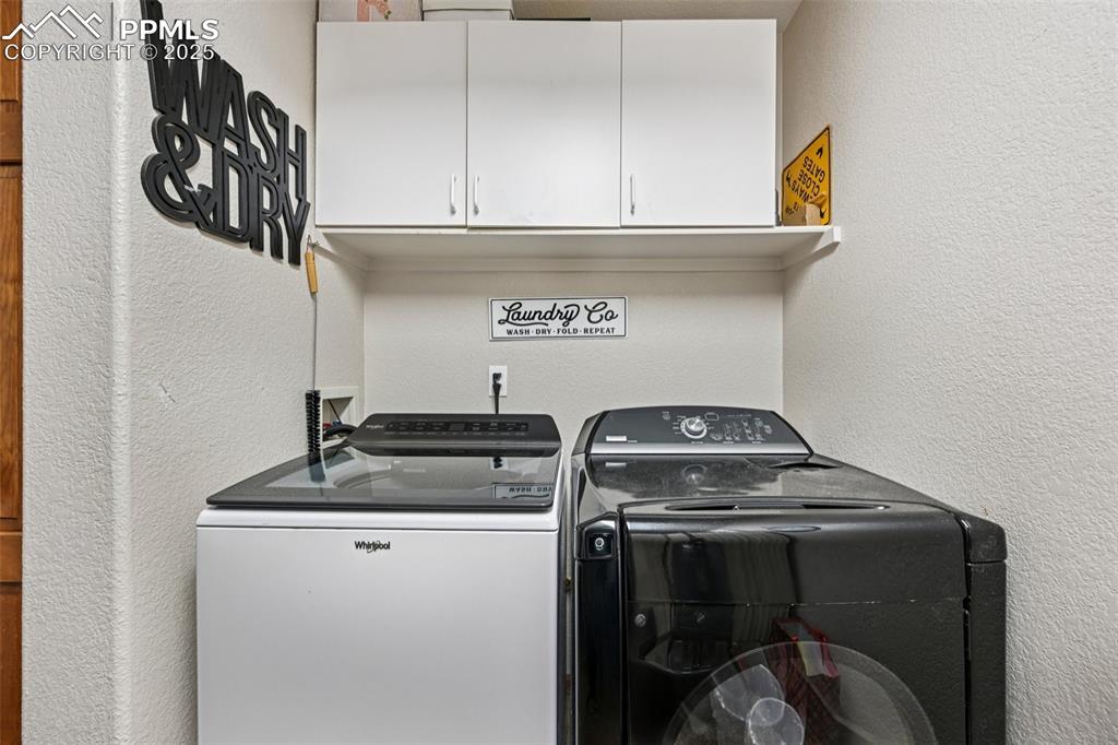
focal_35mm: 14
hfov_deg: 104.3
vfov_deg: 81.2
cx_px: 559
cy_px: 372
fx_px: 435
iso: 400
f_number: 8
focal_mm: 14
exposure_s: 1/10
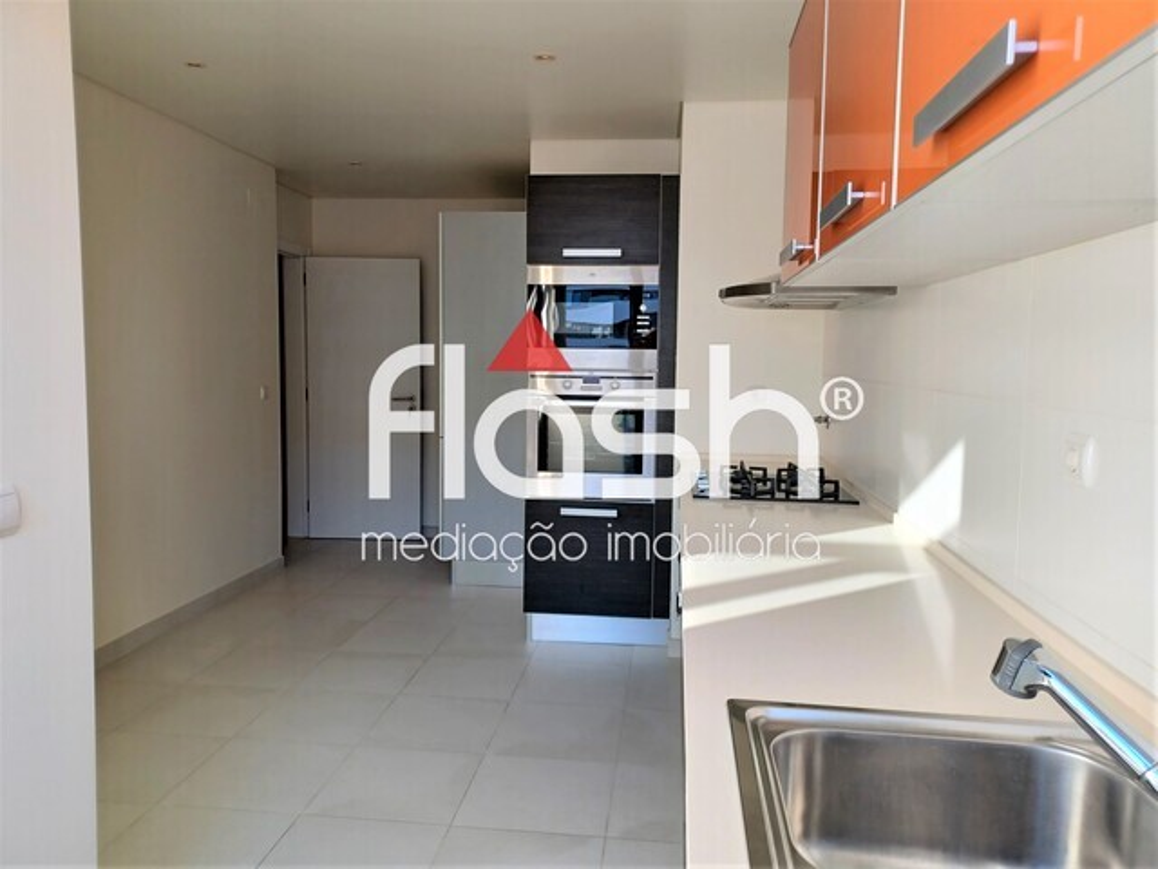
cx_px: 579
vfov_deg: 54.9
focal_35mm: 25
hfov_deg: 69.4
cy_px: 434
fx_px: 836
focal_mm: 4.6
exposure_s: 1/49
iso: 64
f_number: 1.8
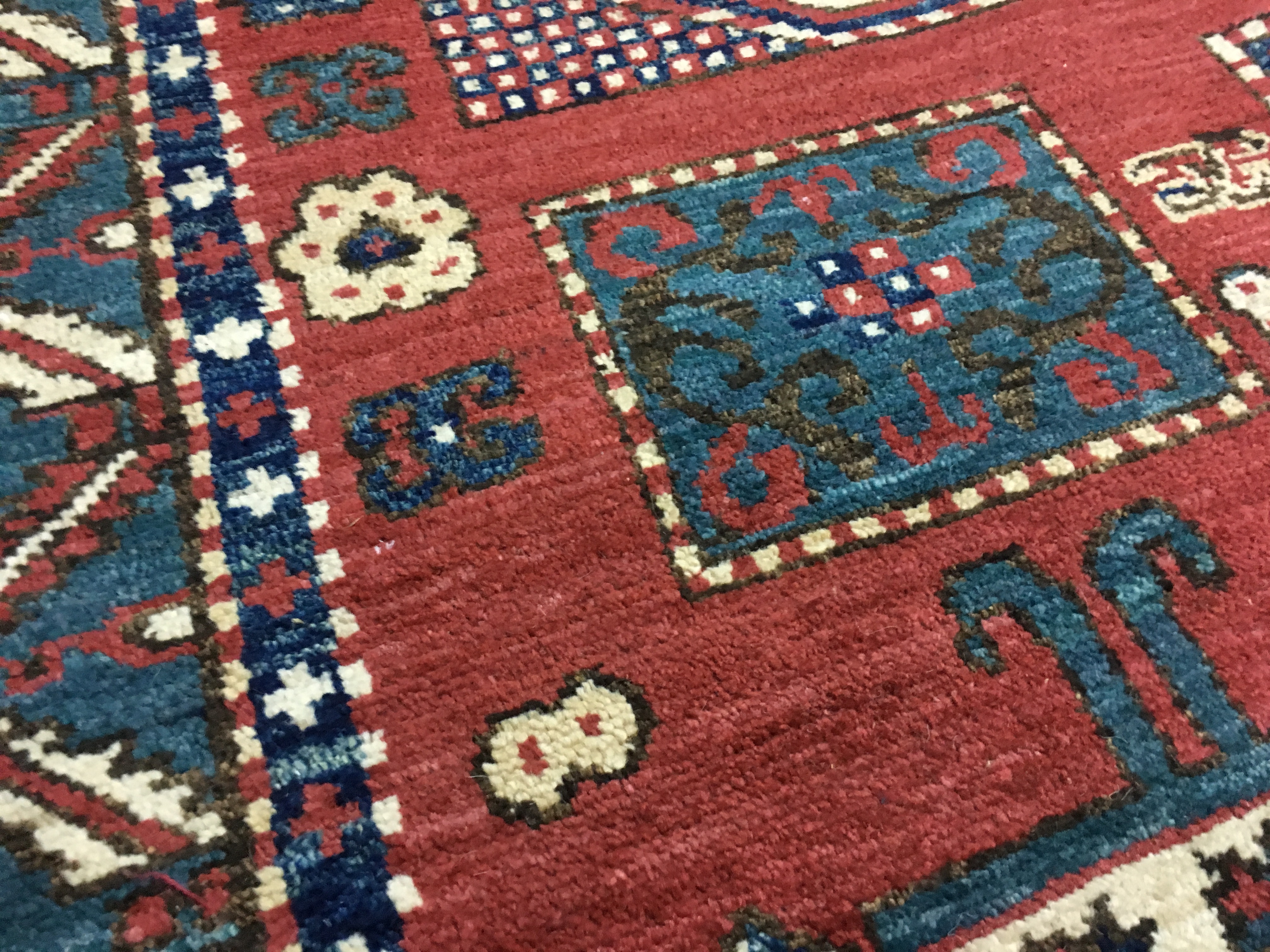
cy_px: 476
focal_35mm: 29
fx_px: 1064
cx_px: 635
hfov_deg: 61.7
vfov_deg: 48.2
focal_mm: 4.15
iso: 200
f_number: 2.2
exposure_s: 1/15
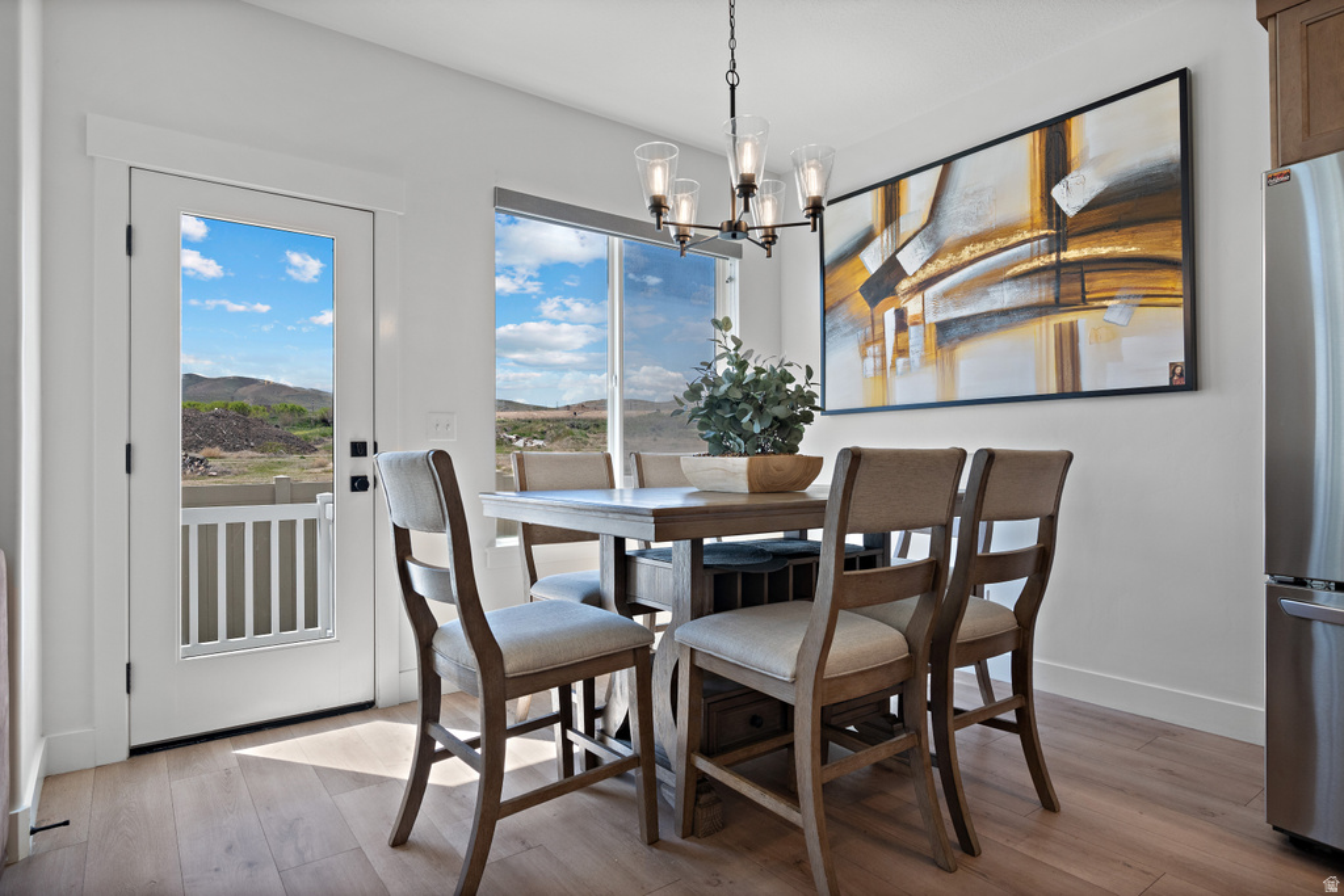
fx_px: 709
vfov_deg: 64.6
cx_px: 672
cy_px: 448
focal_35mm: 19
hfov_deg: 86.9
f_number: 8
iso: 500
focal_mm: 19
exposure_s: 1/10
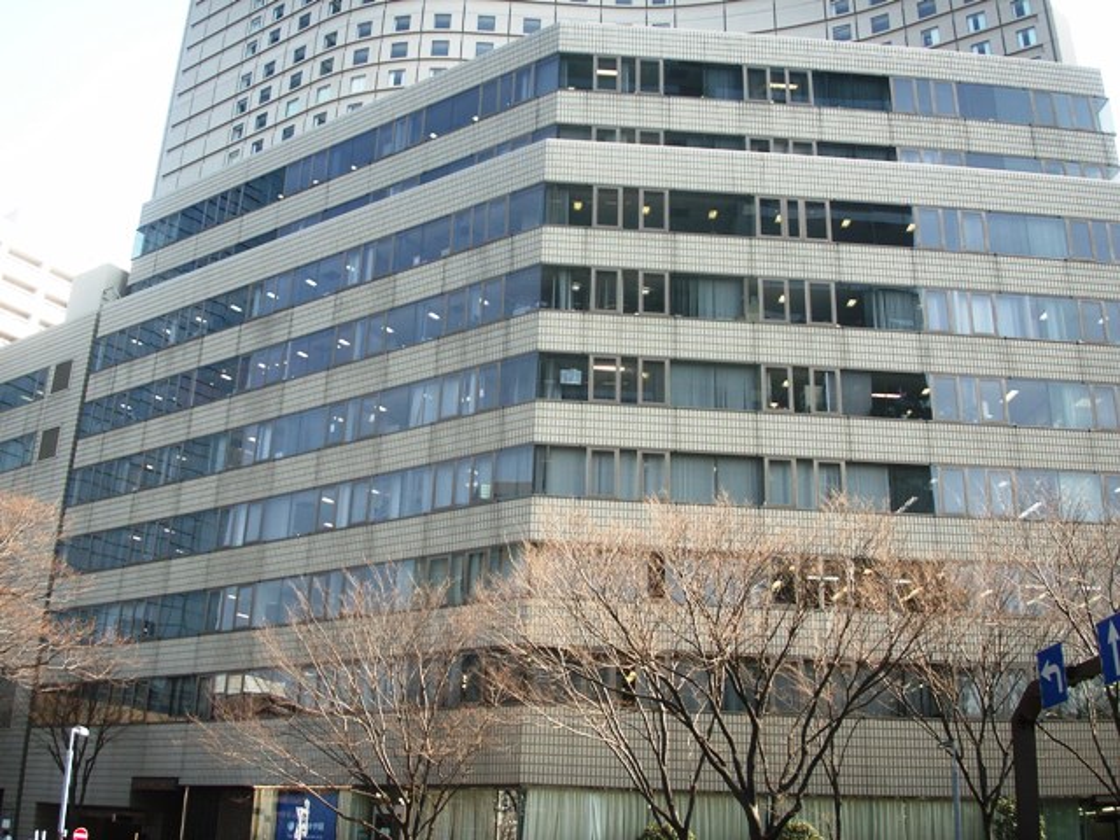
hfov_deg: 50.1
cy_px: 420
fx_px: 1197
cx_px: 560
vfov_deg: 38.7
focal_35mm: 37
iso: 50
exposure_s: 1/125
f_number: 3.5
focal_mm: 7.7
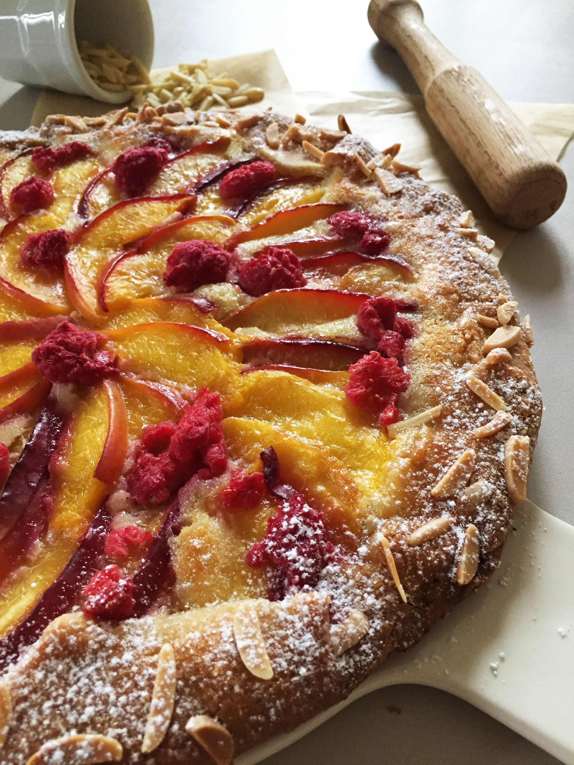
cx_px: 287
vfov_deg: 61.7
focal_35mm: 29
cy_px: 382
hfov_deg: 48.2
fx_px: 641
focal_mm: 4.15
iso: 250
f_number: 2.2
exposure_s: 1/33
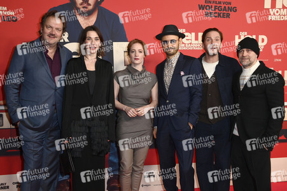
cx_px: 144
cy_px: 96
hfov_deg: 50.7
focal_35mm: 38
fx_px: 303
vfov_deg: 35.0
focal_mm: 38
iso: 800
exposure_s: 1/250
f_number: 5.6
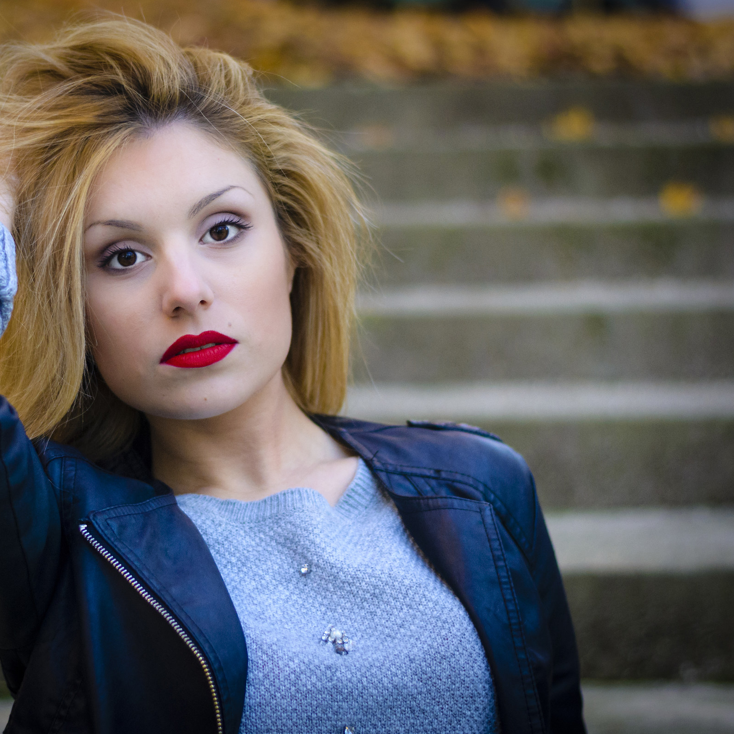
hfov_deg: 18.1
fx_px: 2303
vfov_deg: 18.1
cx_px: 235
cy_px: 368
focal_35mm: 96
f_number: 2
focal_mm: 50
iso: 800
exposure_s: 1/200
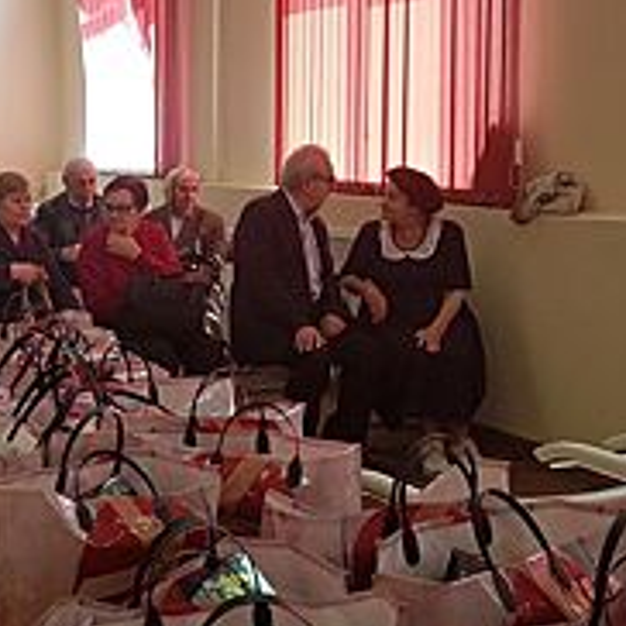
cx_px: -36
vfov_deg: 29.0
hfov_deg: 27.0
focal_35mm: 59
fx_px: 1207
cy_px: 241
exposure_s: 1/100
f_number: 1.7
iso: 50
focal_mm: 4.2
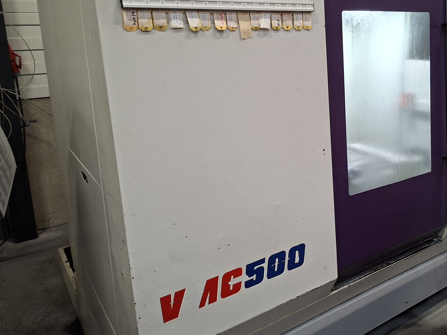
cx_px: 299
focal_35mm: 32
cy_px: 123
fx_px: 413
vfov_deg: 43.8
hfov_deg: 55.6
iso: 320
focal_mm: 5.54
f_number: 1.8
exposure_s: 1/50
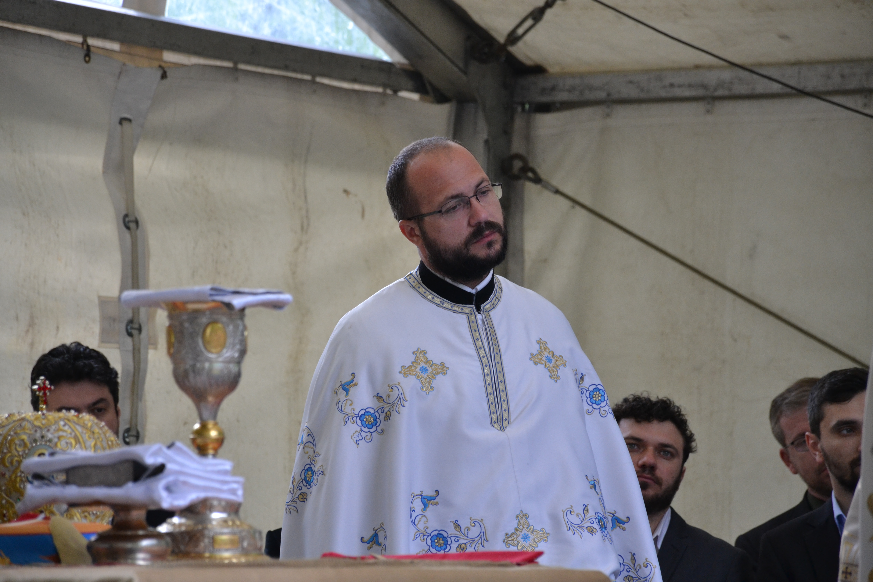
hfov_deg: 9.8
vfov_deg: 6.5
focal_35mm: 210
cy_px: 291
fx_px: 5092
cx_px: 436
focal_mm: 140
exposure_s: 1/320
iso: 800
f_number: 5.6
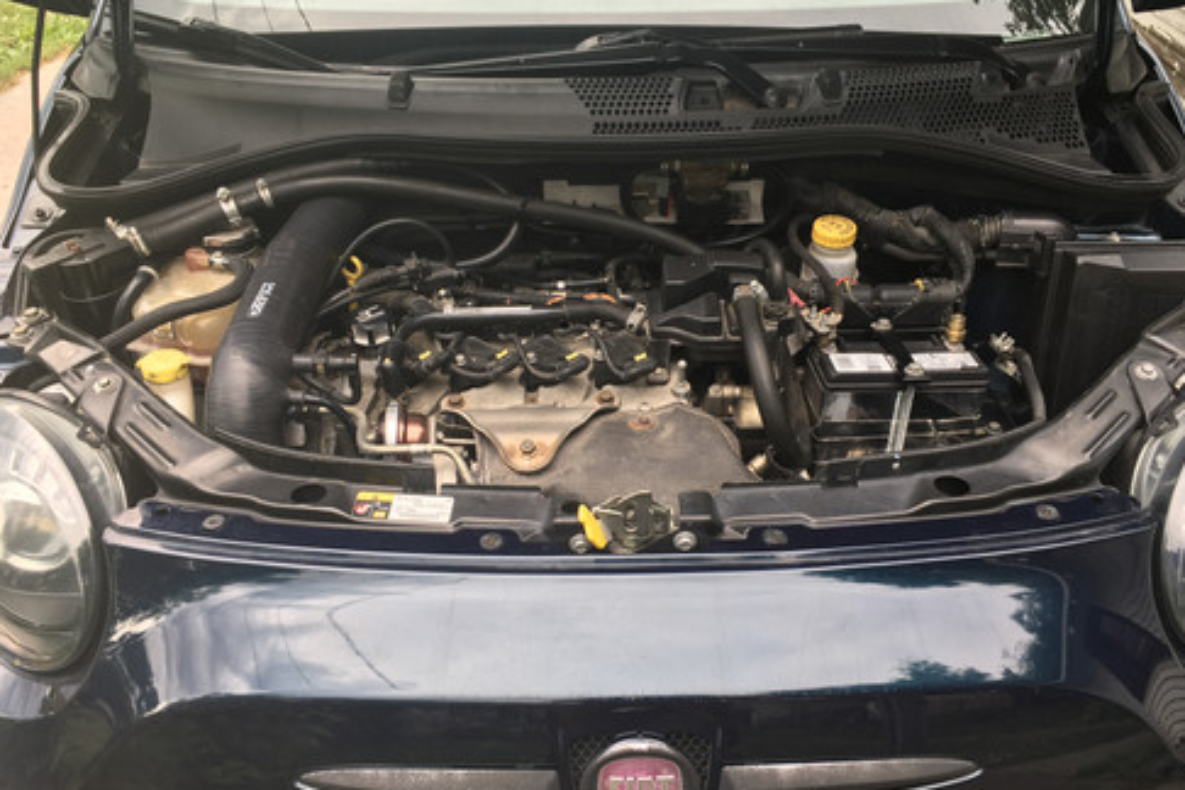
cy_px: 411
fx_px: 1020
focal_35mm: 31
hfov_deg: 60.3
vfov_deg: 42.3
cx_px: 597
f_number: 2.2
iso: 25
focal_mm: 4.15
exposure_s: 1/120
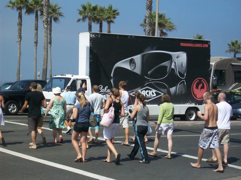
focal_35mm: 92
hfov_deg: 21.3
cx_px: 120
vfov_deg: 16.1
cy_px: 90
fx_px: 641
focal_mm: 15.3
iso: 80
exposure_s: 1/695
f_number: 4.7
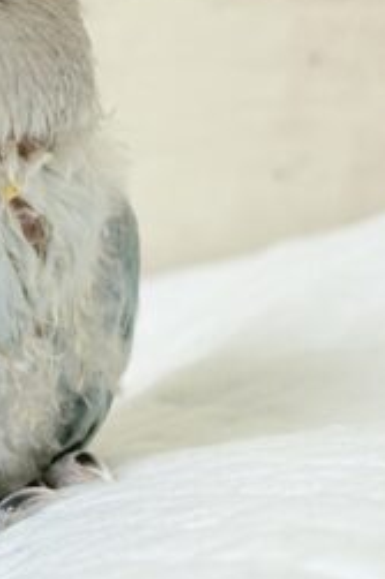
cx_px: -175
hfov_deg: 9.7
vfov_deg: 14.9
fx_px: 2217
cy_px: 224
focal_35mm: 138
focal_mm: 5.96
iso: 32
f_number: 1.6
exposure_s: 1/100
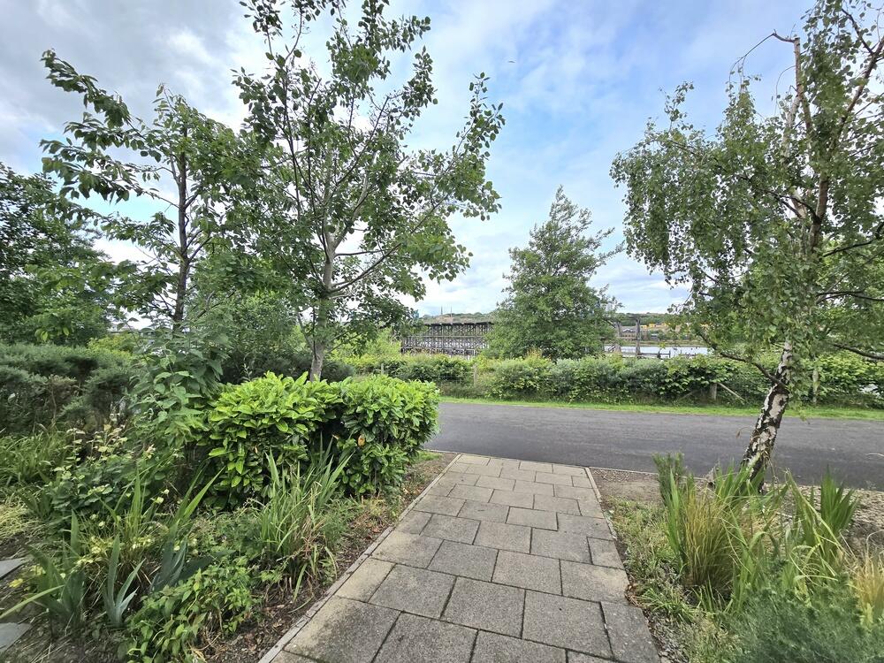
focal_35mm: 13
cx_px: 442
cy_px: 332
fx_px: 332
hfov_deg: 106.2
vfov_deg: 89.9
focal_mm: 2.2
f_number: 2.2
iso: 50
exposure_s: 1/2000
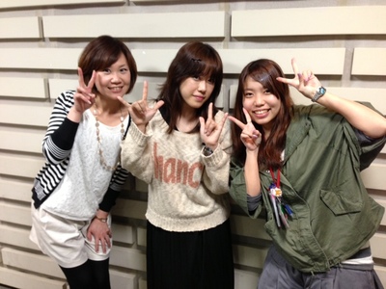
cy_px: 144
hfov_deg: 55.4
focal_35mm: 33
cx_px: 193
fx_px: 368
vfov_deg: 42.9
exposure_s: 1/20
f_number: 2.4
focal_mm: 4.13
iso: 160
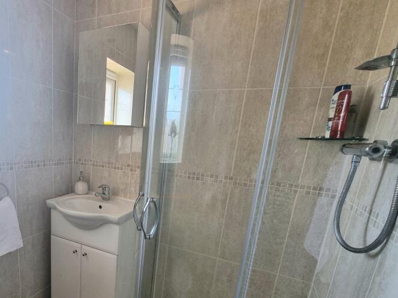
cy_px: 191
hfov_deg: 77.6
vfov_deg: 64.7
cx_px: 116
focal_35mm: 20
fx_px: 230
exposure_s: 1/100
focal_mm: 2.2
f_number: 2.2
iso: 80
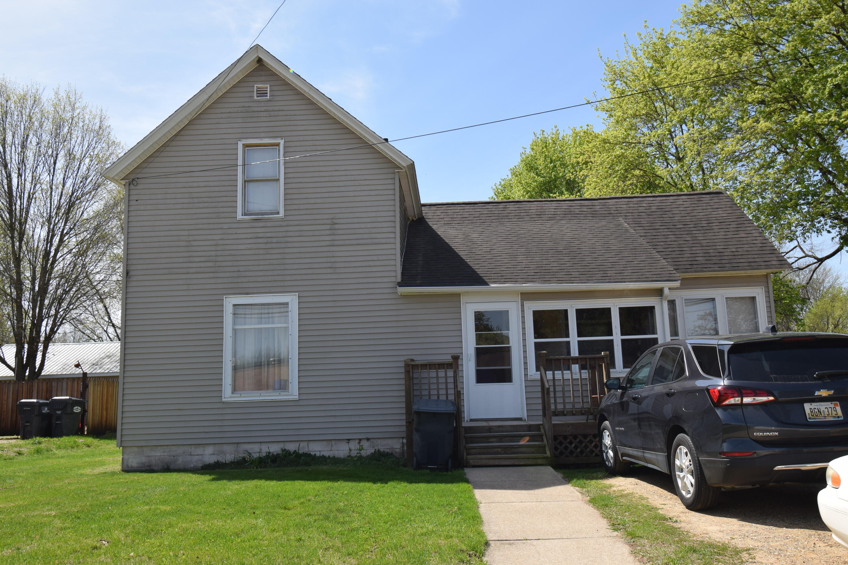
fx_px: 707
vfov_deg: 43.6
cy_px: 282
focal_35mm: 30
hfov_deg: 61.9
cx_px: 424
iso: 200
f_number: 9
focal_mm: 20
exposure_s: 1/320
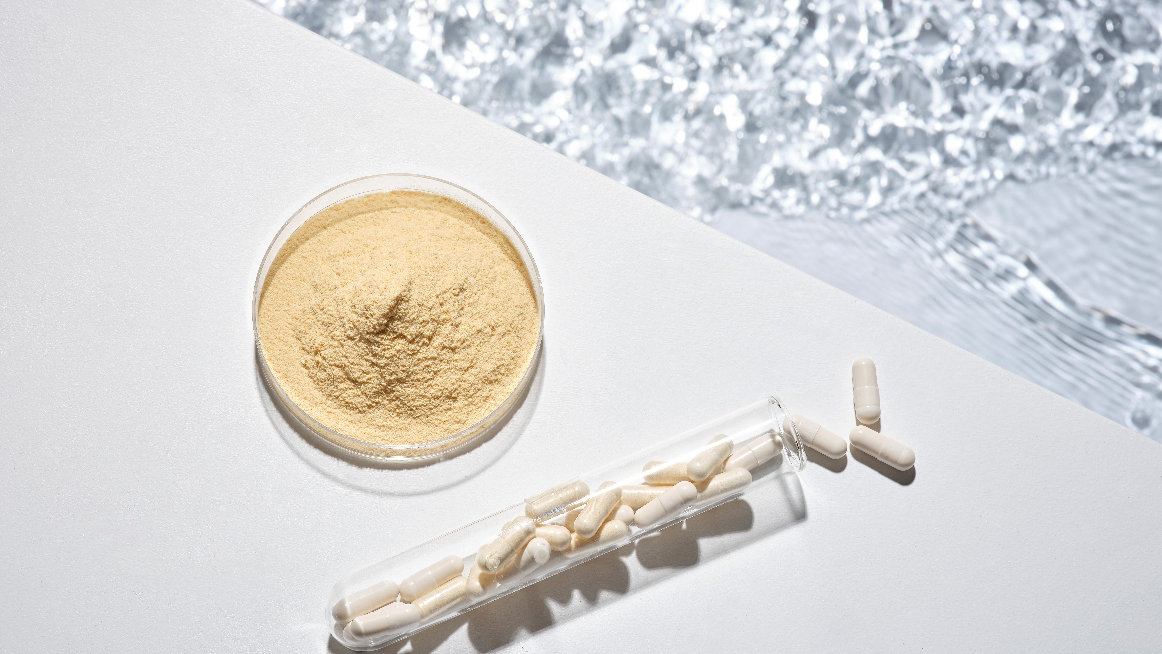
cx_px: 580
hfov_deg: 22.5
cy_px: 370
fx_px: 2927
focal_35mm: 95
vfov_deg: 12.7
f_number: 16
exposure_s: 1/125
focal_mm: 110
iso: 500
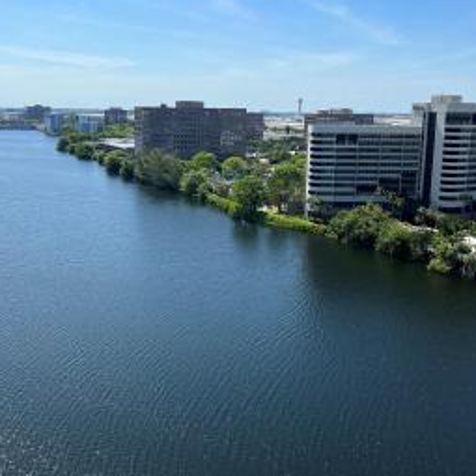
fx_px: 560
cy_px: 202
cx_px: 218
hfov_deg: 46.0
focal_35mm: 36
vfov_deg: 45.9
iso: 50
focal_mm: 5.7
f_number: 1.5
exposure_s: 1/5882
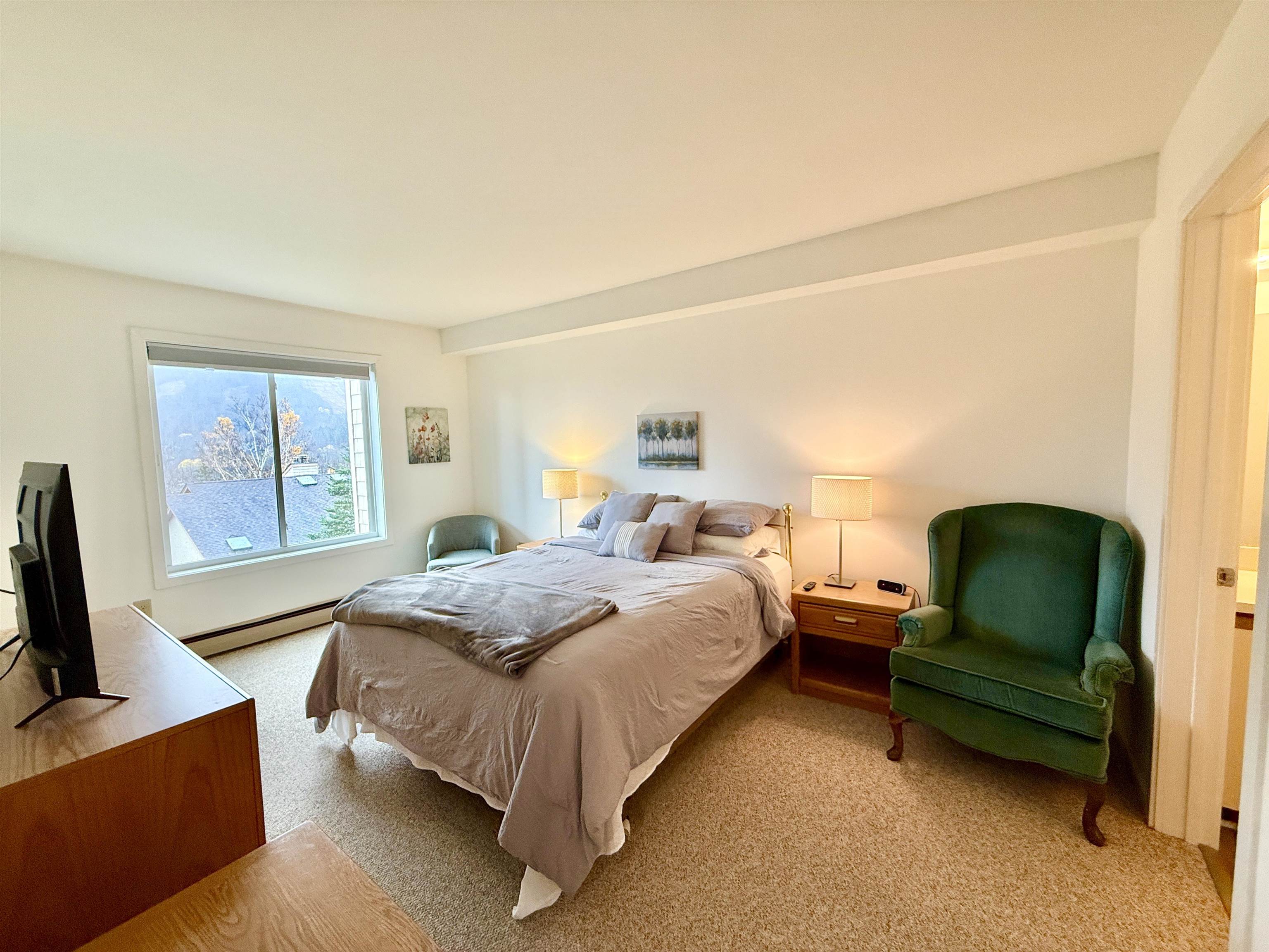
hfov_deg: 102.1
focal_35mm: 14
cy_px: 476
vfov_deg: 85.7
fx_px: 513
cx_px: 634
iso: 200
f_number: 2.2
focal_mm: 2.22
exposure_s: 1/120
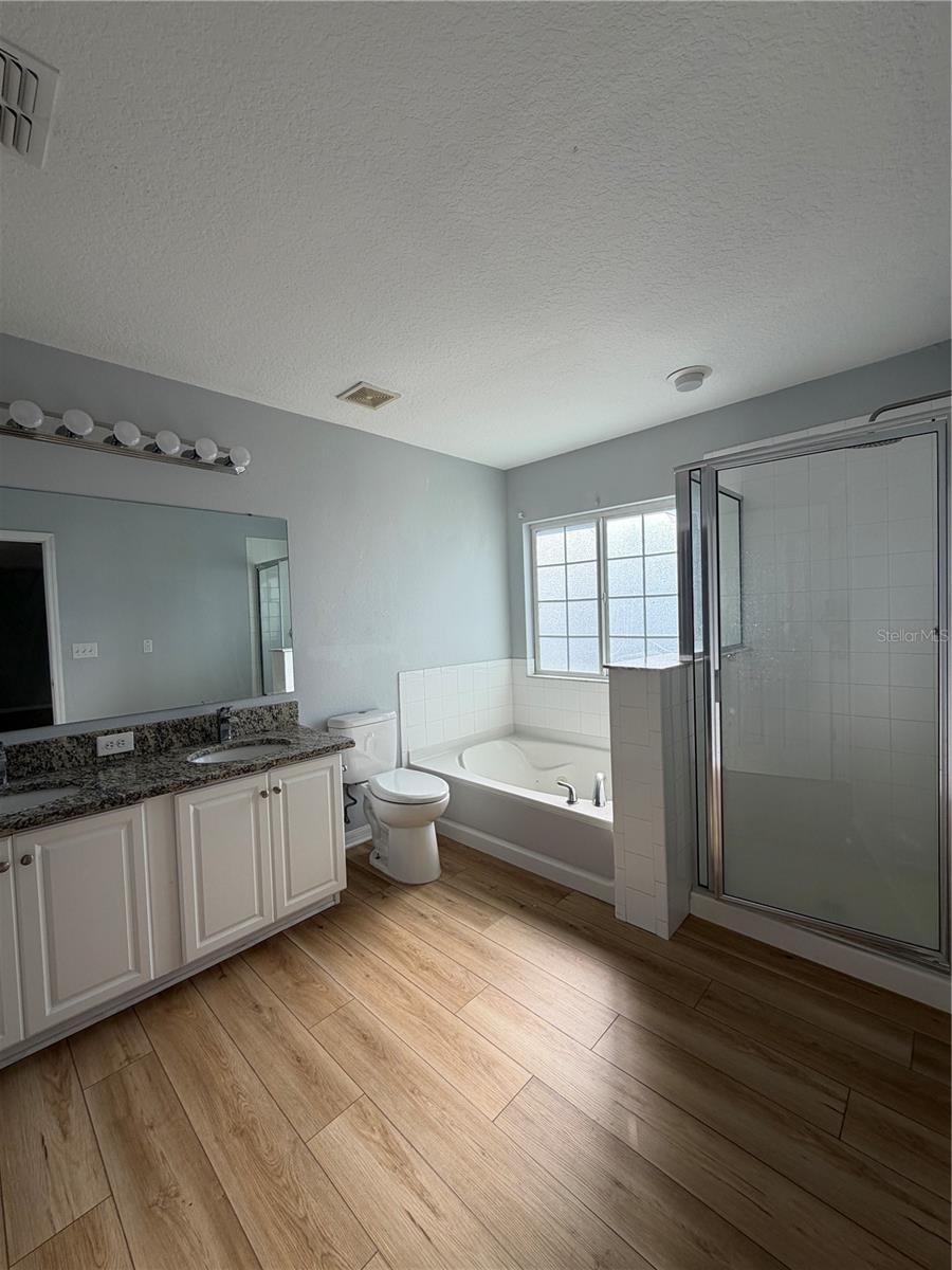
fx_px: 513
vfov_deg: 102.1
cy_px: 635
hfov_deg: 85.7
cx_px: 476
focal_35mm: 14
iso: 40
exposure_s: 1/239
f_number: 2.2
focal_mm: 2.22
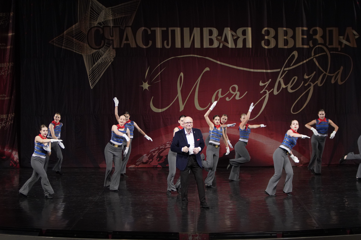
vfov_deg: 13.0
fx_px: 1053
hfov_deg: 19.5
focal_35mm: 105
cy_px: 120
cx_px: 180
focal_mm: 70
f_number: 2.8
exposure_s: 1/500
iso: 2000
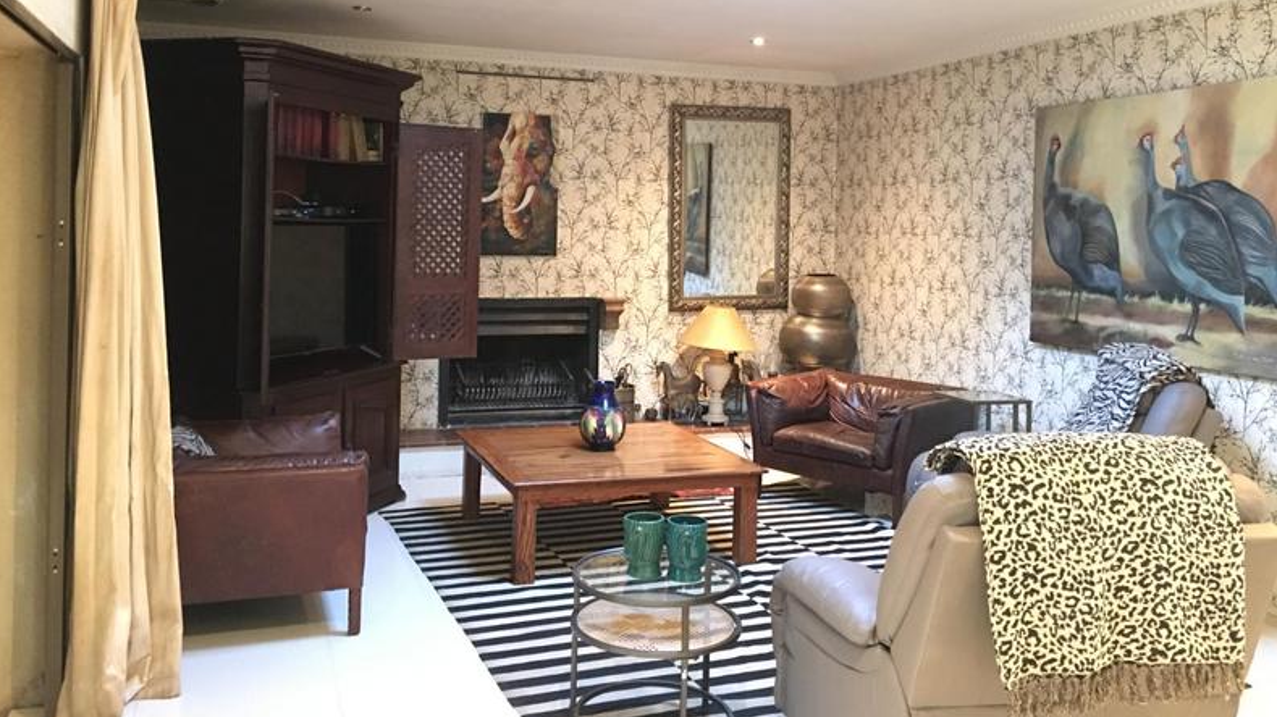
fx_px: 1083
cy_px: 245
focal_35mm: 32
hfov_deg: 61.0
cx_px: 632
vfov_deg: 36.3
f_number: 2.2
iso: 200
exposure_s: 1/4
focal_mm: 4.15
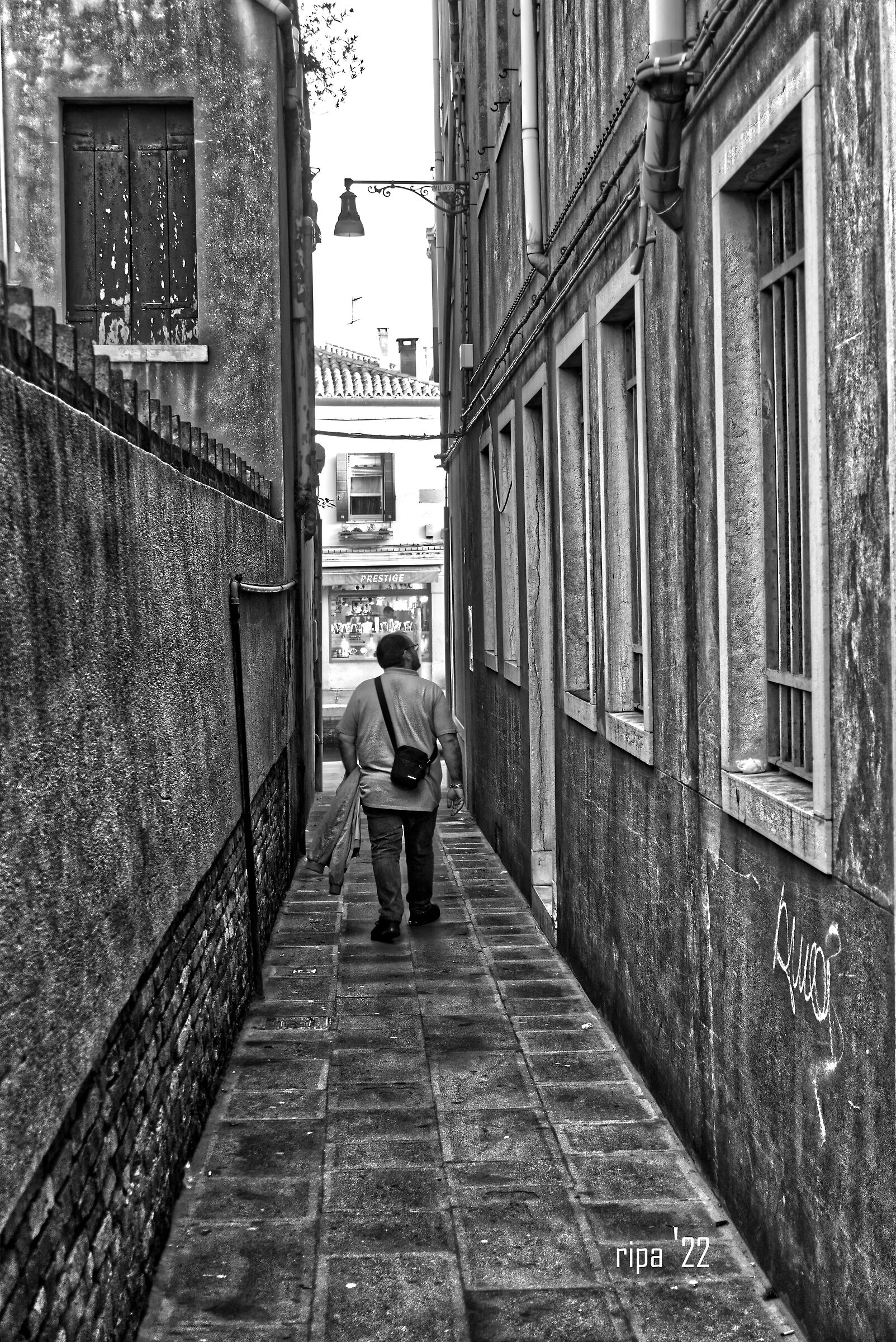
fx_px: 2013
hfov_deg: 25.1
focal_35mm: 54
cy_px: 671
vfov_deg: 36.9
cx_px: 448
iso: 100
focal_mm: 36
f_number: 5.6
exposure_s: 1/60
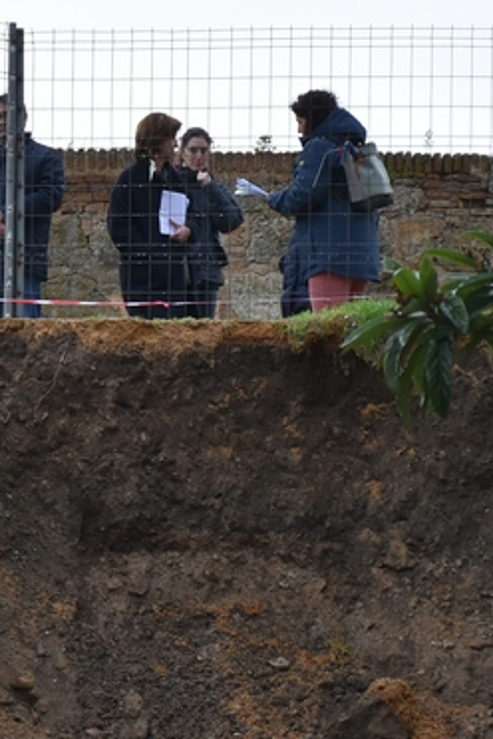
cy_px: 429
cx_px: 6
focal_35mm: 254
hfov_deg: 5.4
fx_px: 5217
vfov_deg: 8.1
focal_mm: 70
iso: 560
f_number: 5
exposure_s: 1/250
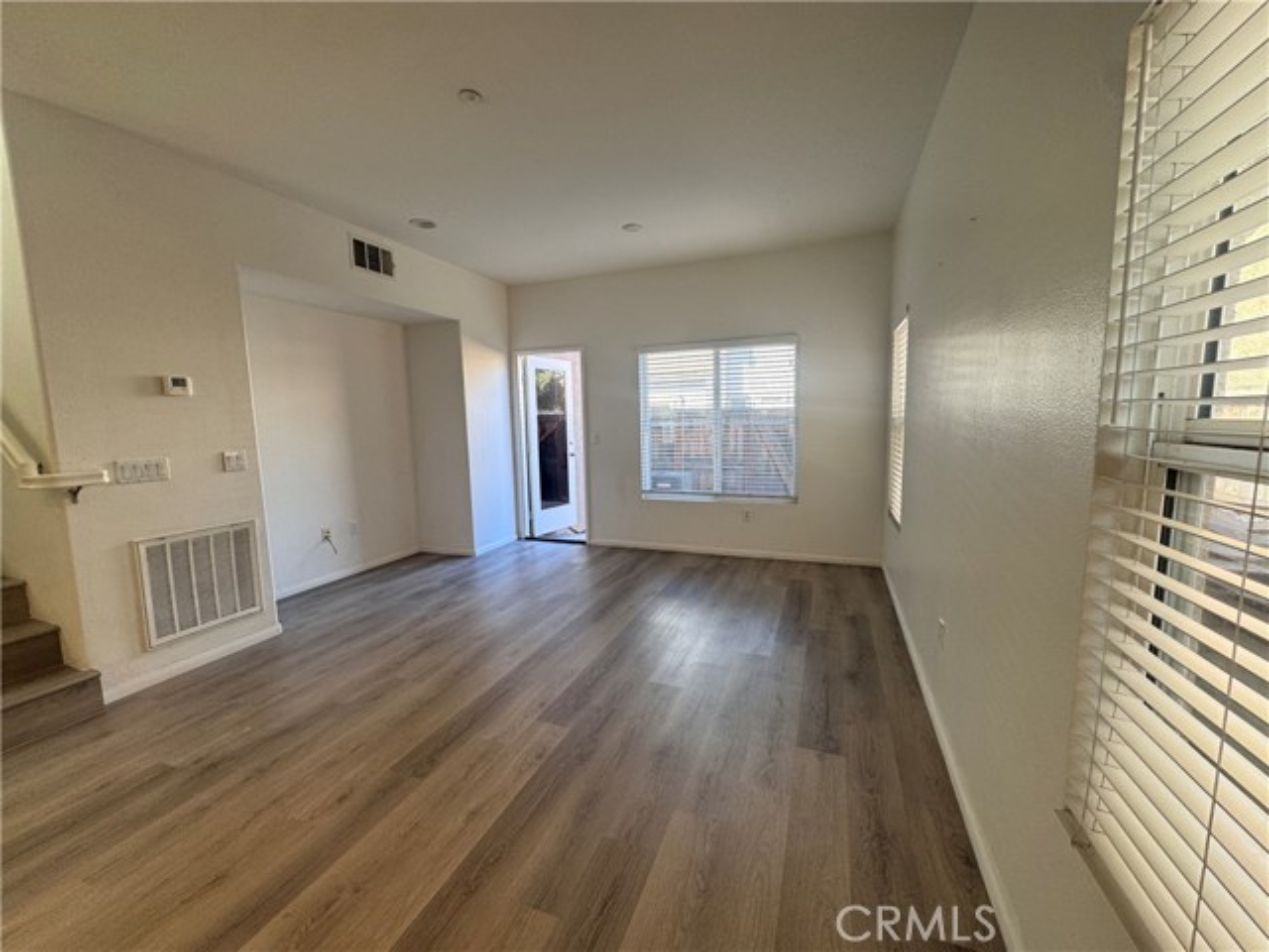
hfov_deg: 102.1
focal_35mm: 14
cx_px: 634
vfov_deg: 85.7
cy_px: 476
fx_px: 513
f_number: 2.2
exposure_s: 1/120
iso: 125
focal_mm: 2.22
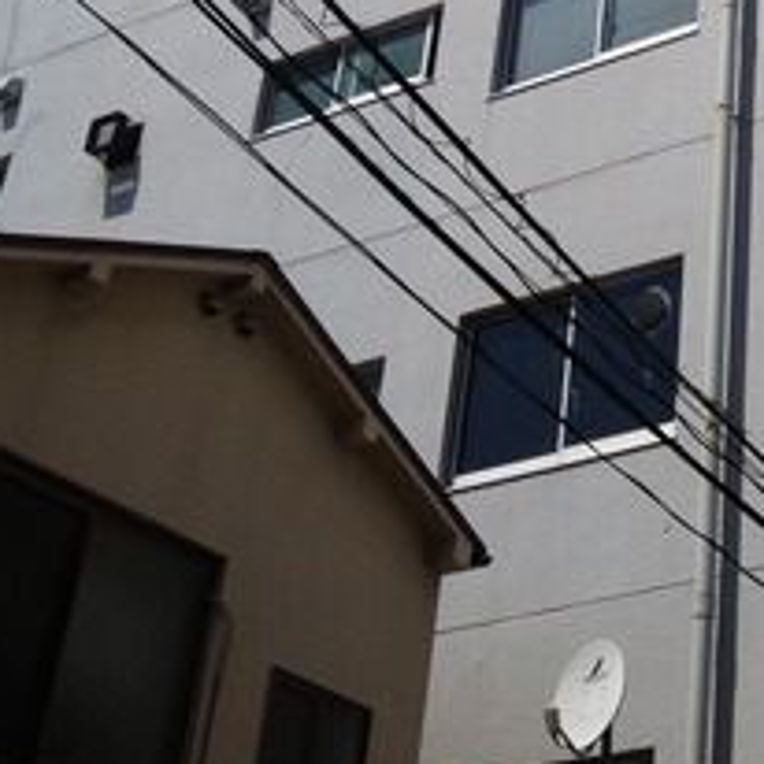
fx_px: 2247
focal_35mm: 90
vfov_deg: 17.8
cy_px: -274
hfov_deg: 18.8
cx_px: 753
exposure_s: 1/3247
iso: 50
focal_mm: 4.28
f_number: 2.4
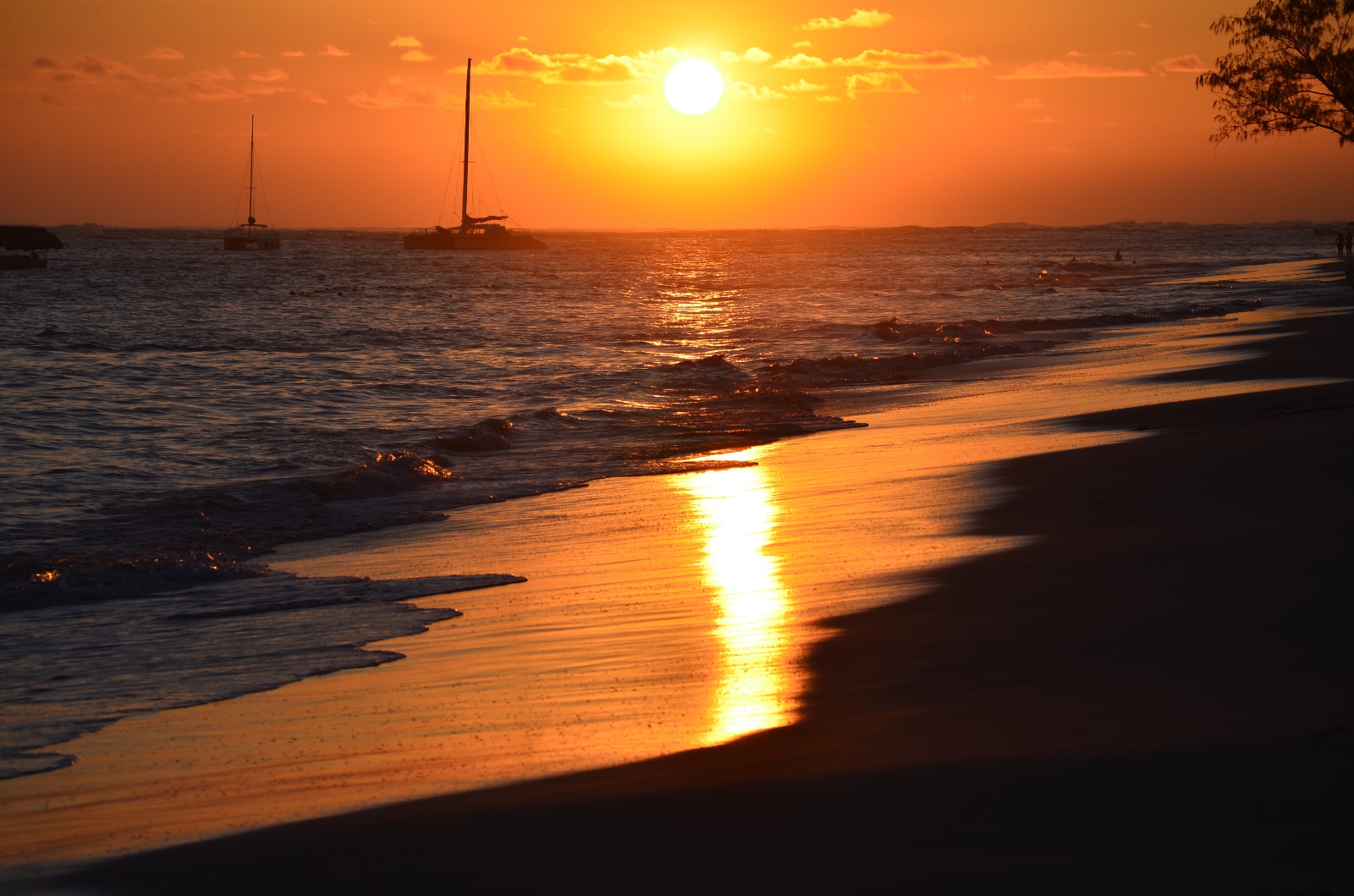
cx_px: 677
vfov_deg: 8.9
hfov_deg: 13.5
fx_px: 5741
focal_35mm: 153
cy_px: 448
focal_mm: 102
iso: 100
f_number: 8
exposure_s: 1/1000
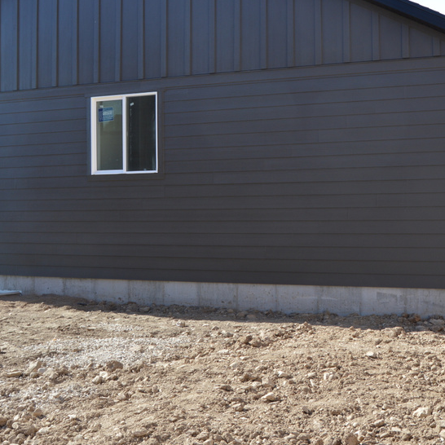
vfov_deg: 39.0
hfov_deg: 37.7
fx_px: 625
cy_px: 184
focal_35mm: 43
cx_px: 358
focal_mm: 18
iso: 100
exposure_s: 1/200
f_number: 7.1
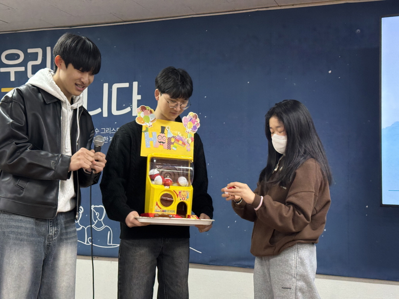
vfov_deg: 30.3
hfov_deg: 39.7
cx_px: 200
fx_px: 553
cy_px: 150
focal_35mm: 48
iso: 250
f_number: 1.78
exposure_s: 1/120
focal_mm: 6.76
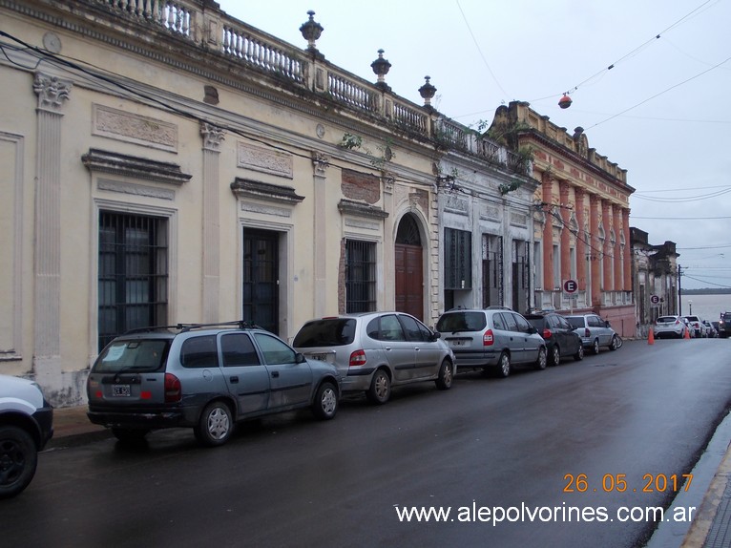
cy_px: 274
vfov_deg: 37.7
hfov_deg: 49.0
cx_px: 366
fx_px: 802
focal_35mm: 38
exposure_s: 1/40
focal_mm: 5.3
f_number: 3.1
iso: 80
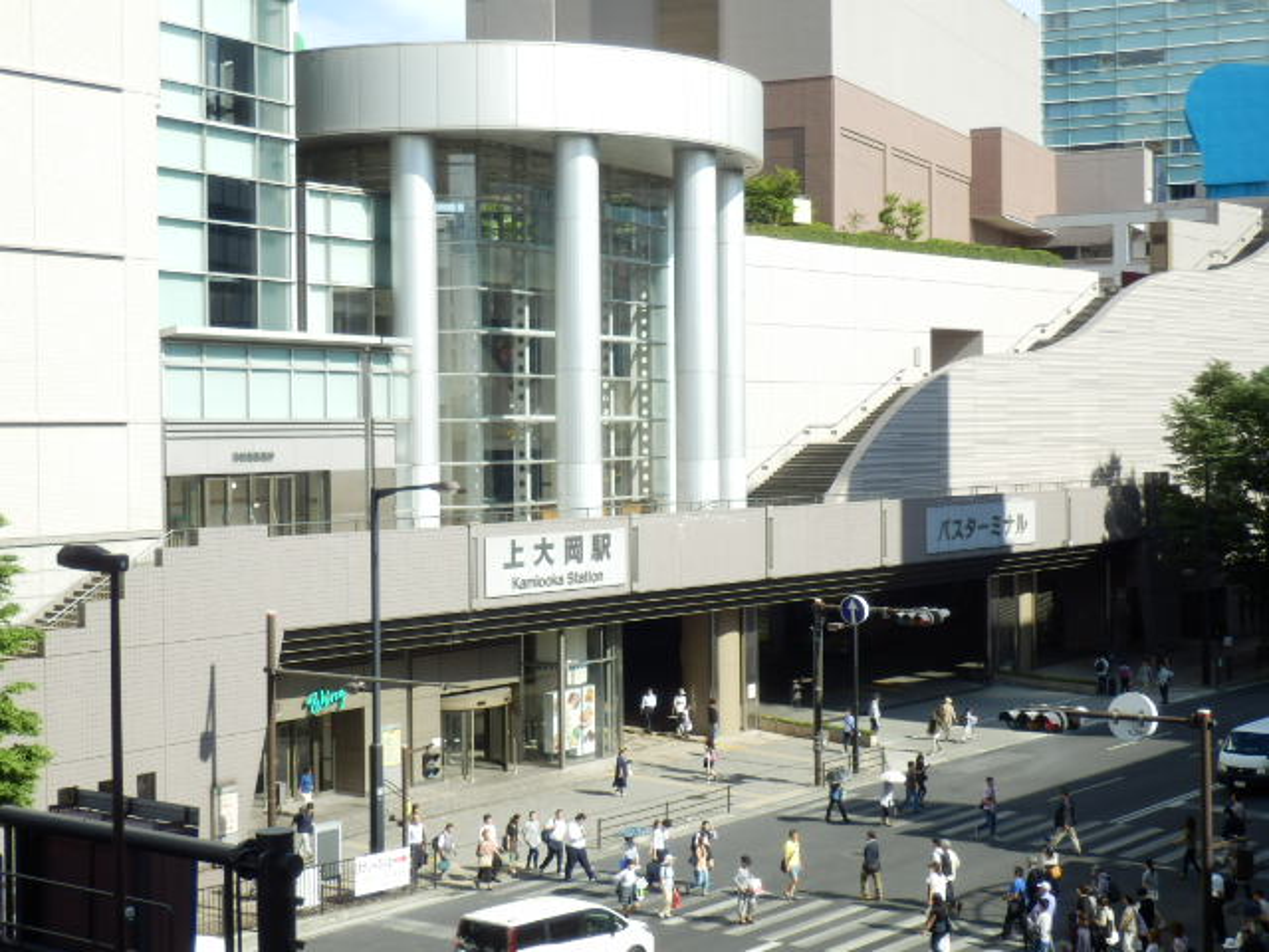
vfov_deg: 23.3
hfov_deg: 30.7
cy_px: 476
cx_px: 634
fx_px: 2310
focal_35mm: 63
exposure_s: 1/320
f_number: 4.6
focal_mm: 11.1
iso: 80
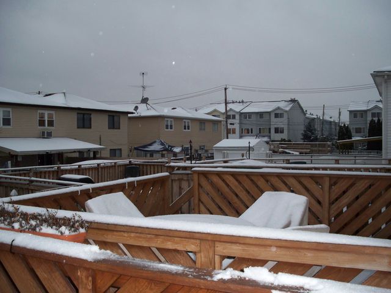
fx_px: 418
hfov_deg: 50.1
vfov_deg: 38.7
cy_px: 146
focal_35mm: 37
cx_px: 196
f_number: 3.4
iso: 200
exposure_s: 1/30
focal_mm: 7.9
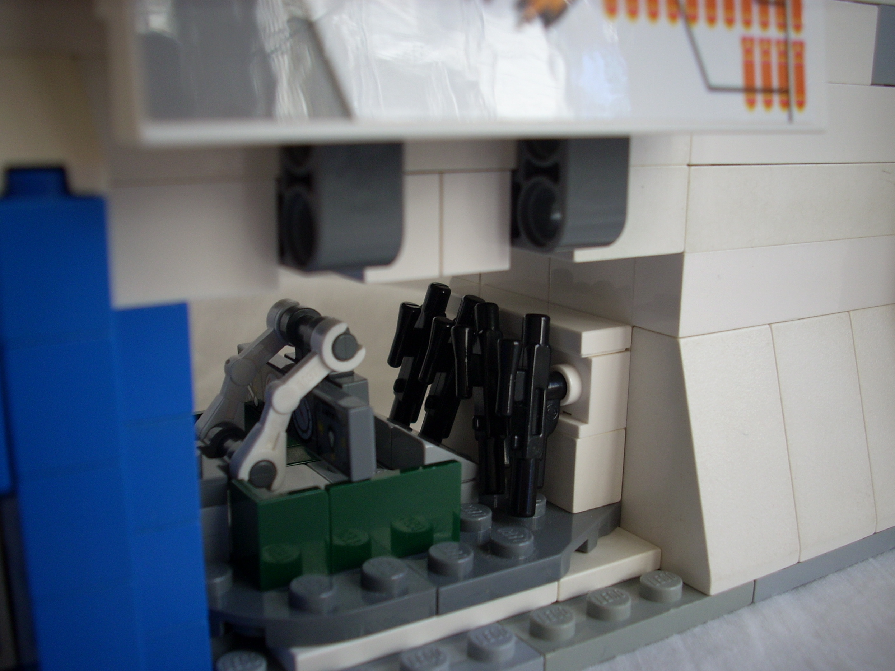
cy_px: 342
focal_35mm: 38
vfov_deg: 37.7
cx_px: 440
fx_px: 982
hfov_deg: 49.0
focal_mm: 6.2
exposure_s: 1/40.6
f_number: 2.8
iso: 64
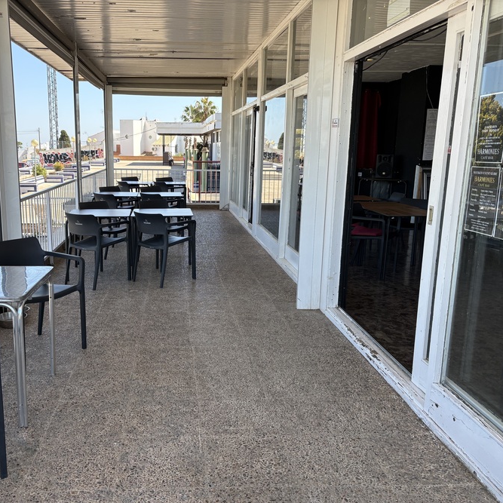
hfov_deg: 52.0
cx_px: 192
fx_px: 510
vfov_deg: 52.5
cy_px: 254
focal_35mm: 31
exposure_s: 1/945
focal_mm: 5.96
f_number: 1.6
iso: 64
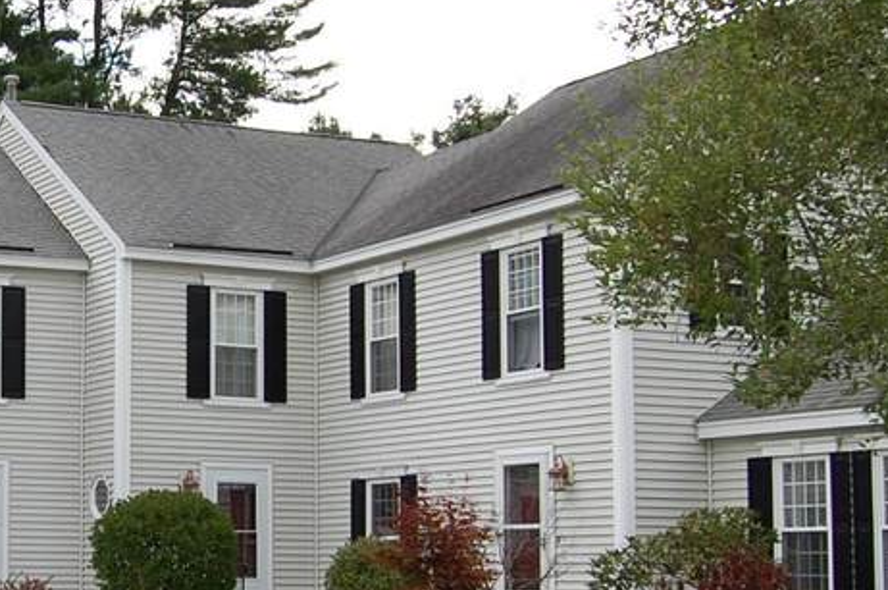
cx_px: -40
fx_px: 1847
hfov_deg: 25.4
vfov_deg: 18.1
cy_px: 394
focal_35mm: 75
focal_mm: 18
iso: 400
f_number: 5
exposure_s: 1/500
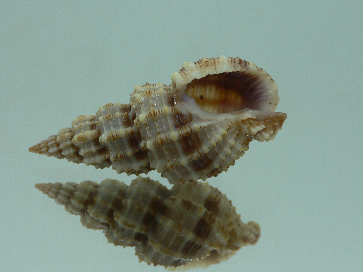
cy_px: 147
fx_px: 461
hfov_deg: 42.9
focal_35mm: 44
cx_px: 169
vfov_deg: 32.9
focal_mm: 4.6
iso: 80
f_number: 2.8
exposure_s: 1/60
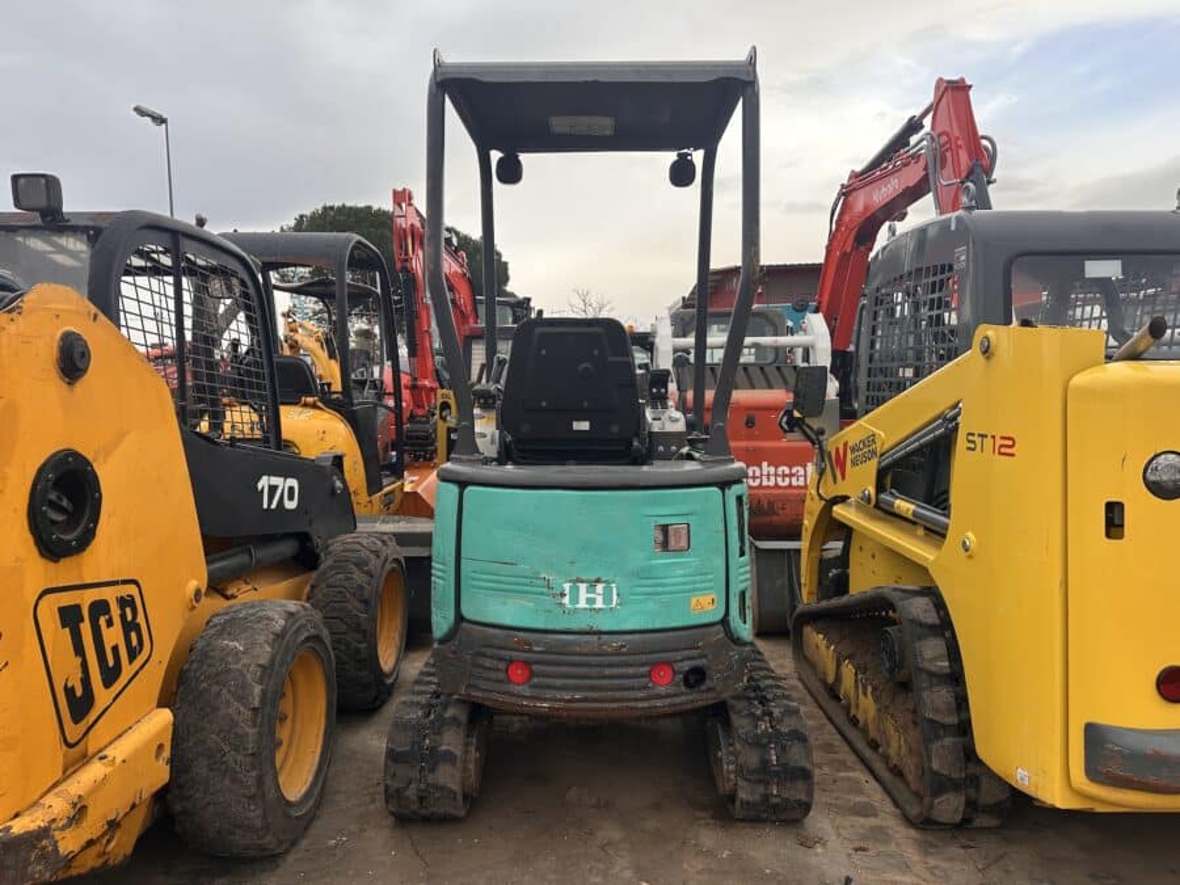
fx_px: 818
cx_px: 590
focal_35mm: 24
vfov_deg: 56.8
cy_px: 442
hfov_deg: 71.6
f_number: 1.78
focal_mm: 6.86
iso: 80
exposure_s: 1/477
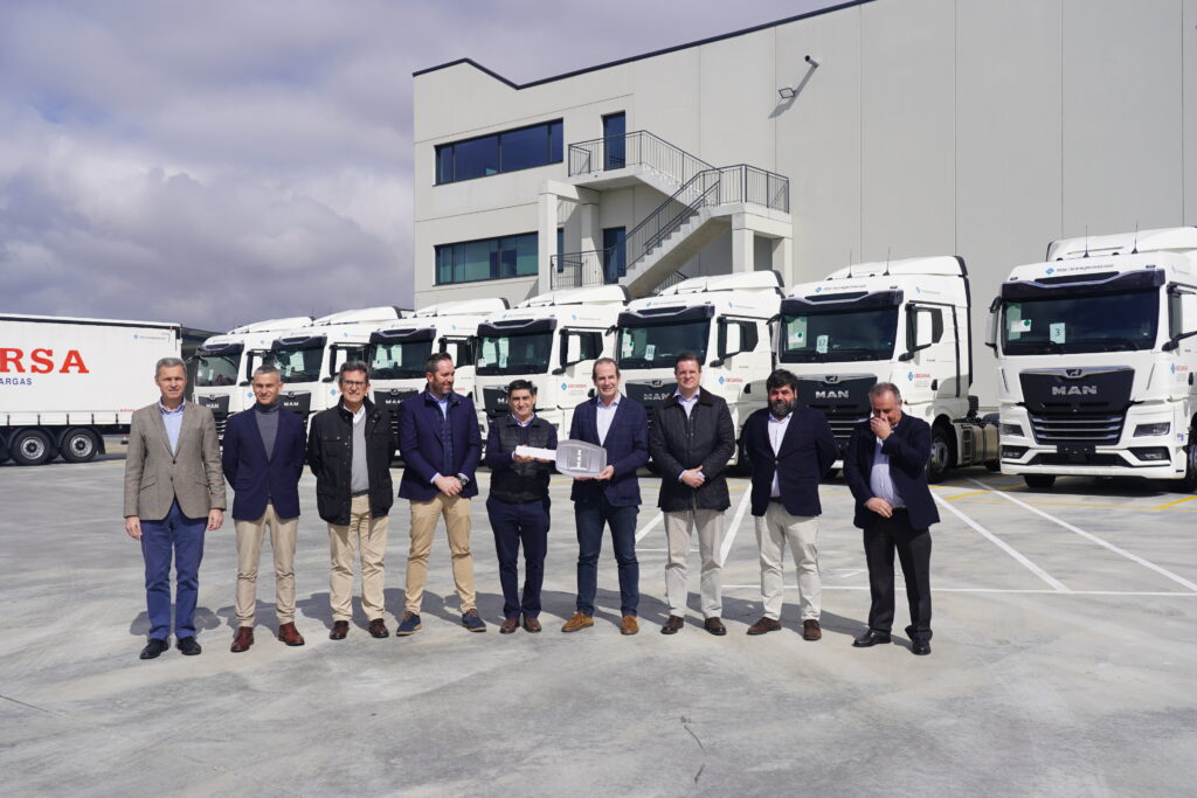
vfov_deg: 41.1
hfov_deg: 58.7
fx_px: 1064
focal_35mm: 32
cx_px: 598
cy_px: 399
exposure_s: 1/1250
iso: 100
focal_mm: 32
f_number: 5
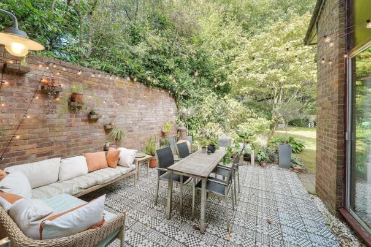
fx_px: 134
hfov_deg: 108.3
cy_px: 114
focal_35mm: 13
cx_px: 193
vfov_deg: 85.2
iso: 500
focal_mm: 12
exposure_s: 1/125
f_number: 8
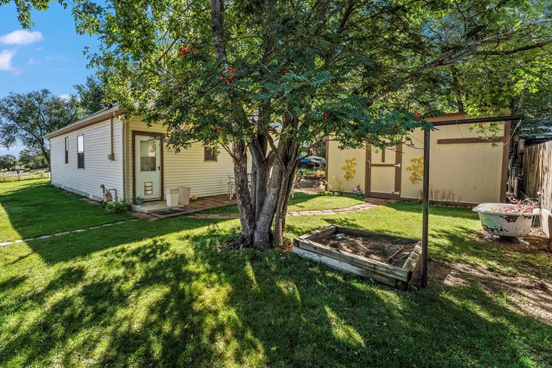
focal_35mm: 16
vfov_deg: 73.6
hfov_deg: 96.1
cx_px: 238
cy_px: 171
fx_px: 245
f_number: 8
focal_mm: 14
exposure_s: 1/250
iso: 500
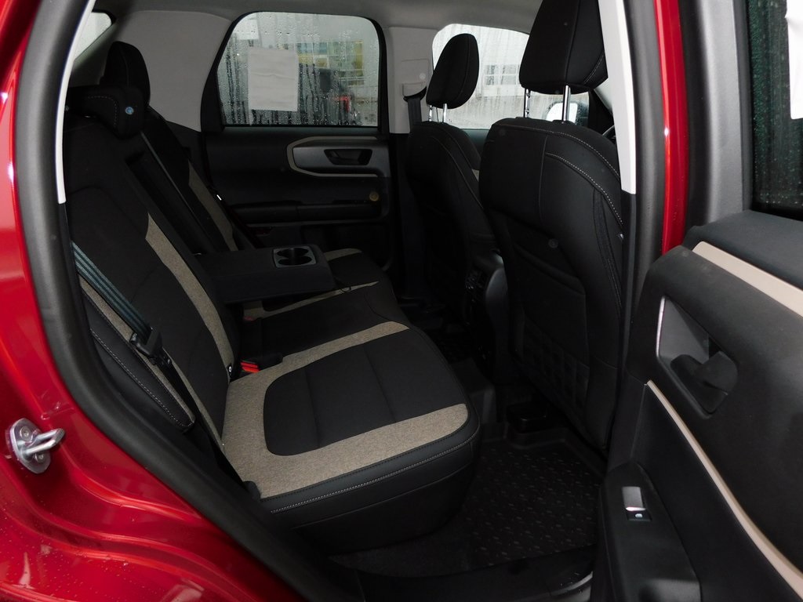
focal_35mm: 23
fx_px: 534
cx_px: 402
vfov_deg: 58.9
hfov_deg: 73.9
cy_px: 301
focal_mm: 4
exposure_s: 1/30
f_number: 3
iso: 200
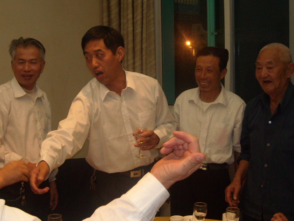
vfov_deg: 25.7
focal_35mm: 57
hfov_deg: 33.8
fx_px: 484
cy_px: 115
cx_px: 142
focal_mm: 5.7
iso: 200
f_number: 2.8
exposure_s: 1/30
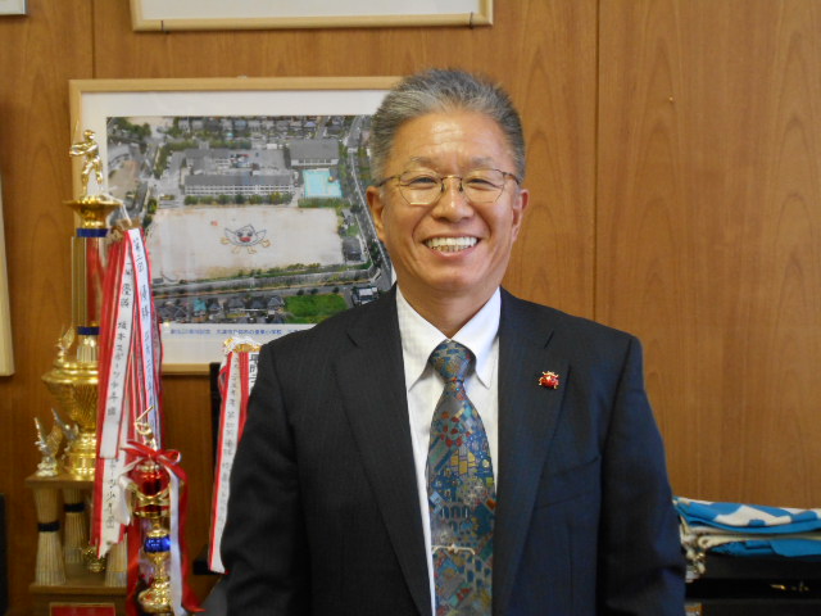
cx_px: 410
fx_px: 1186
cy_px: 308
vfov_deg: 29.1
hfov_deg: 38.2
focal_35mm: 50
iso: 400
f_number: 4.5
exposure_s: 1/20
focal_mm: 8.8
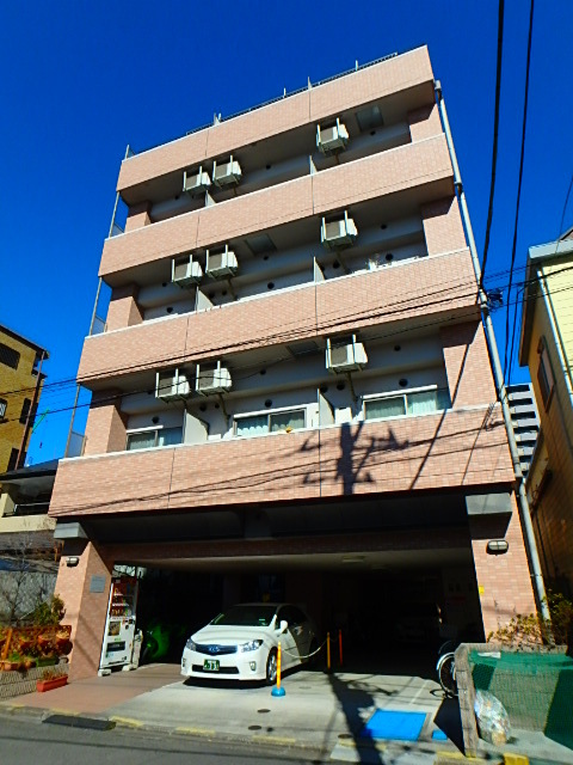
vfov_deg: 79.0
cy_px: 382
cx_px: 286
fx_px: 463
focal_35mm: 21
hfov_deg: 63.4
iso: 125
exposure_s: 1/640
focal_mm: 3.7
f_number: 6
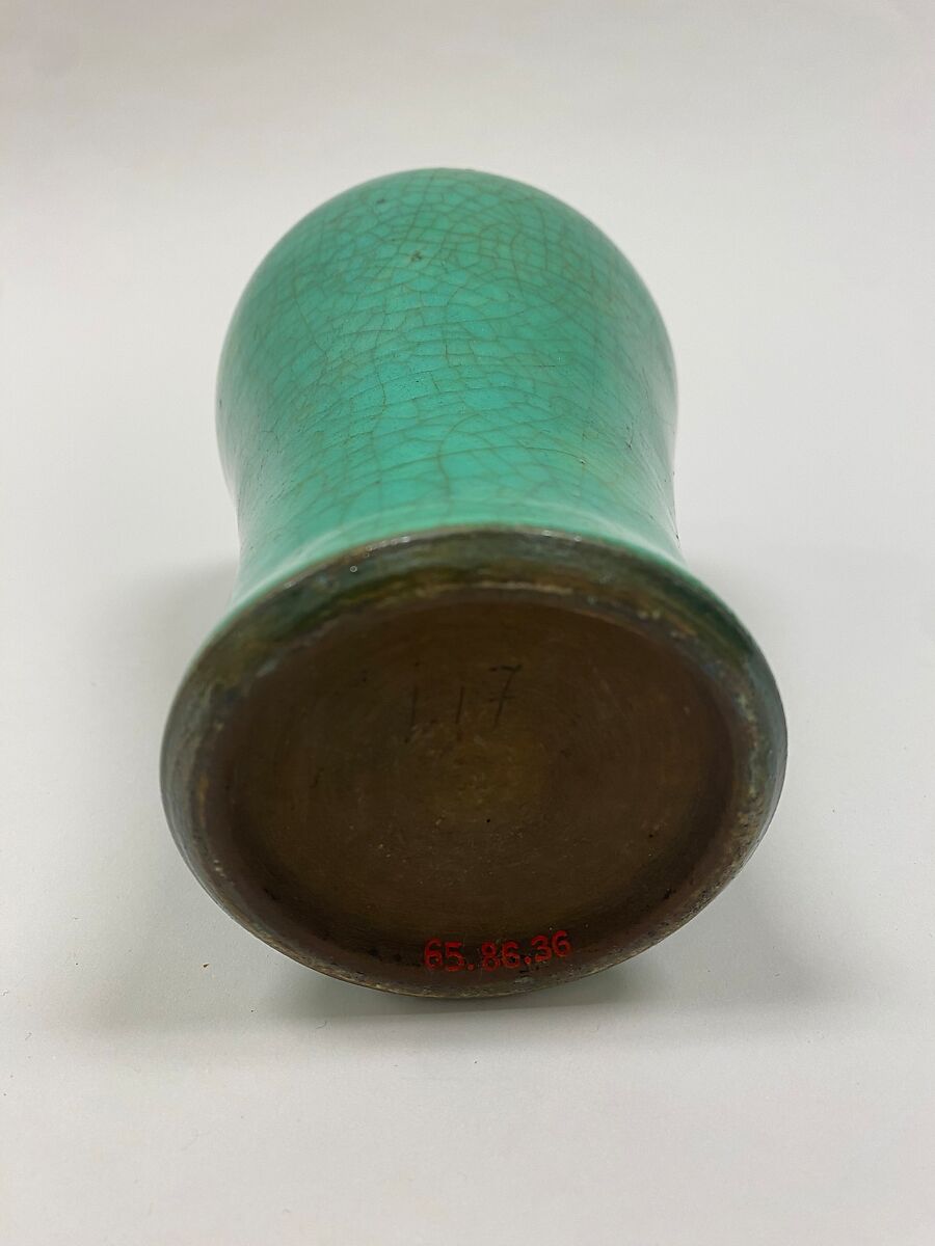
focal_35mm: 26
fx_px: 936
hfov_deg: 53.1
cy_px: 623
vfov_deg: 67.3
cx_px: 468
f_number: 1.8
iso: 125
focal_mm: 4.25
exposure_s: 1/60
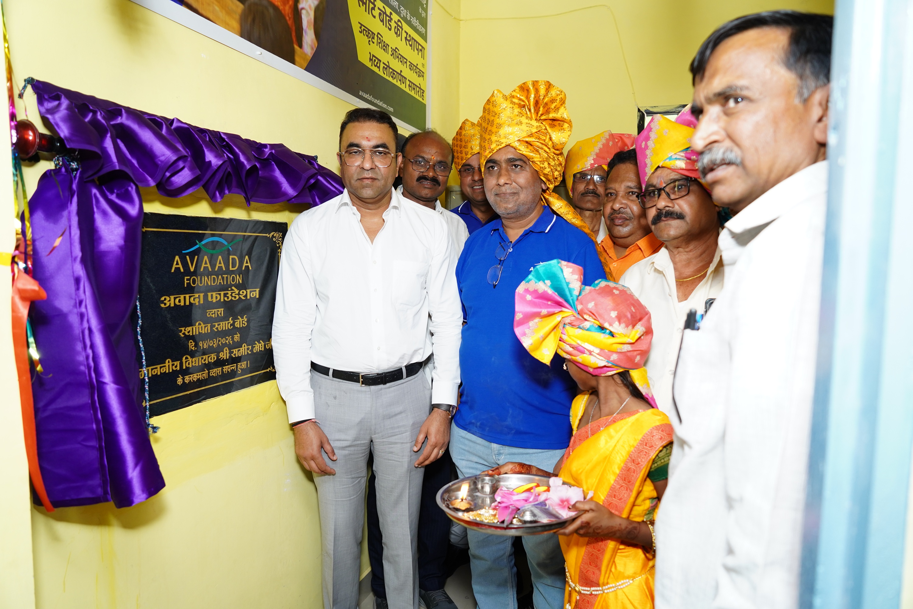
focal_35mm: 24
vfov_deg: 53.1
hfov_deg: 73.7
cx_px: 456
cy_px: 304
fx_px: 609
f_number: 4
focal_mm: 24
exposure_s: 1/160
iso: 800
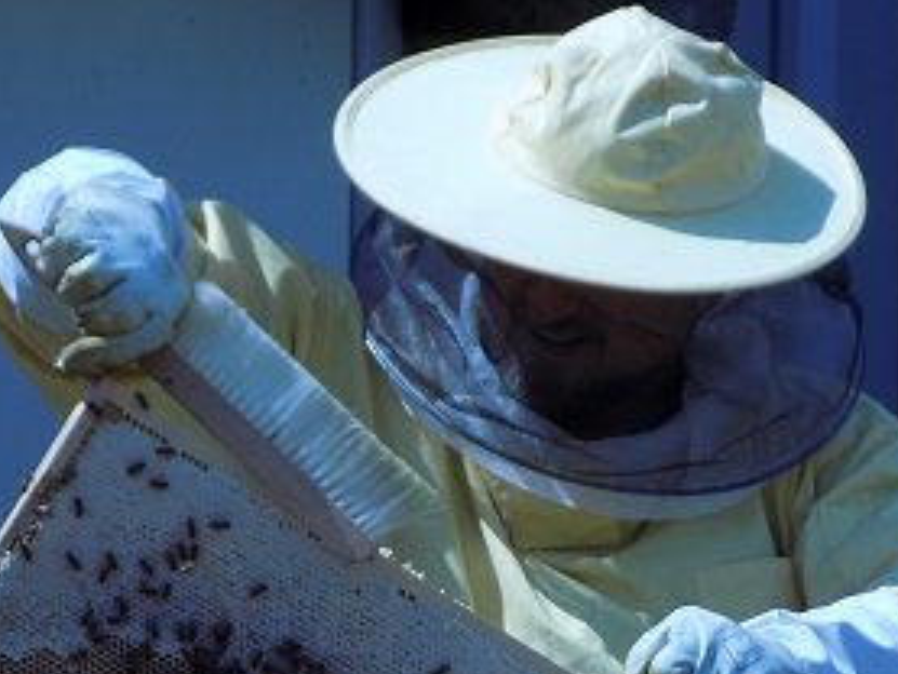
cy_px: 527
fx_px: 12146
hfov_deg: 4.2
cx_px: 383
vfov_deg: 3.2
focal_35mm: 468
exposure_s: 1/400
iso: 80
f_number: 5.7
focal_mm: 46
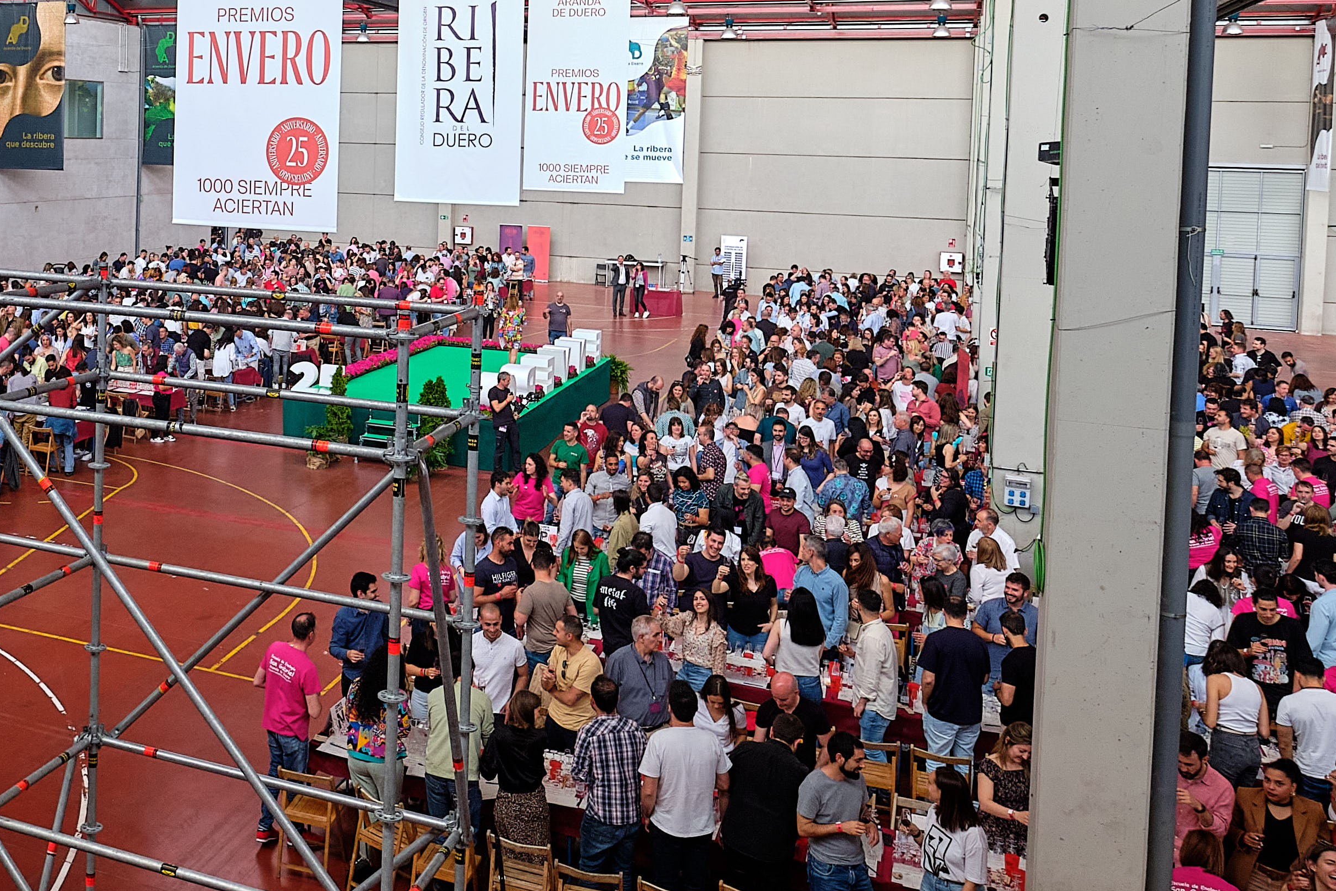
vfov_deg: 34.7
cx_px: 204
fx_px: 1373
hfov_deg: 47.9
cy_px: 166
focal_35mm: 37
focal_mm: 10
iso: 500
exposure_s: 1/160
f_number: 4
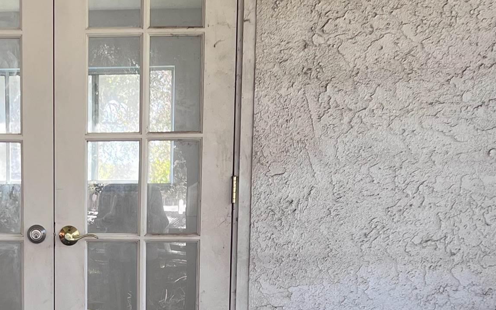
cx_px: 75
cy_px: 318
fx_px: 1000
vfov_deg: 17.2
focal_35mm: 74
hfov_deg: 27.1
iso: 80
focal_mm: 5.7
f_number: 1.5
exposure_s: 1/121
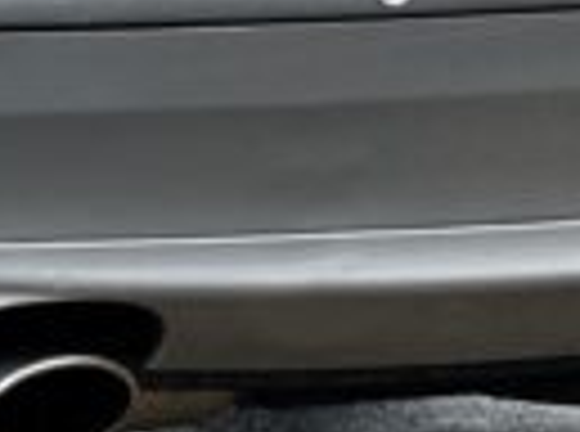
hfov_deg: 4.1
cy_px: -405
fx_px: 8003
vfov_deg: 3.1
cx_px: -342
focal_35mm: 479
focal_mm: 9
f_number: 2.8
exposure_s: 1/272
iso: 25
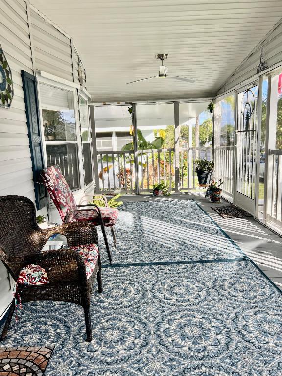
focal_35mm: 26
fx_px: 282
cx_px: 141
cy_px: 188
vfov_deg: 67.3
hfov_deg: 53.1
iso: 50
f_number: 1.5
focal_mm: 5.7
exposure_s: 1/383
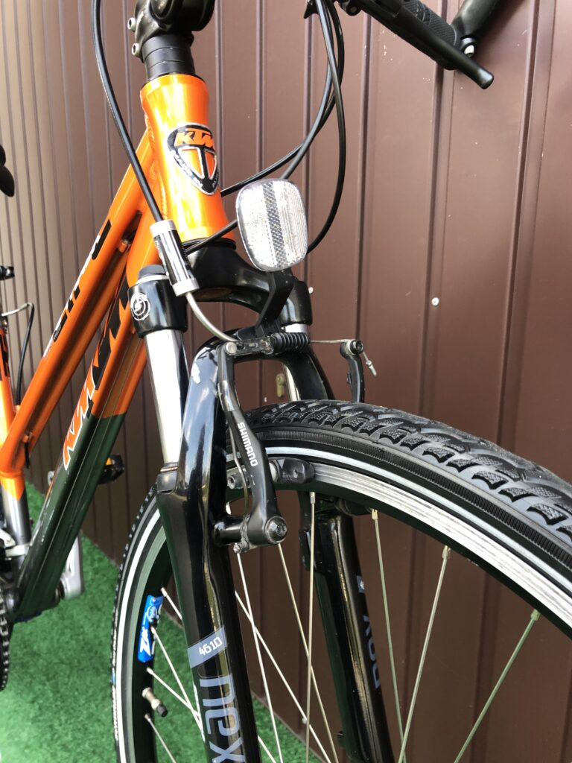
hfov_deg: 49.7
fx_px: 617
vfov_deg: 63.4
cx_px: 286
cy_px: 382
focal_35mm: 28
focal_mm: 3.99
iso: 32
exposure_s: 1/30
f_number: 1.8
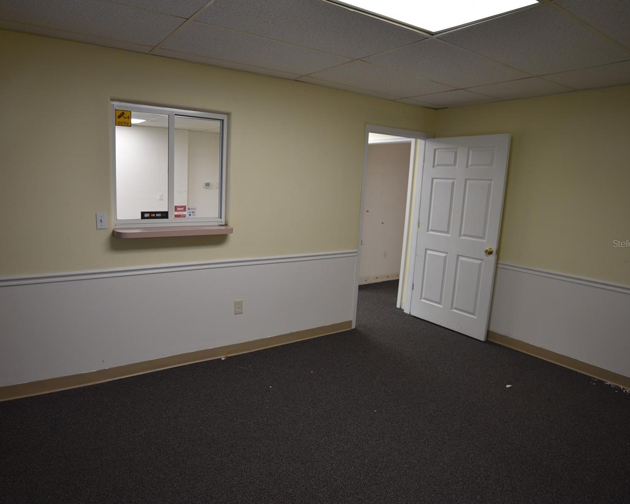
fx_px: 392
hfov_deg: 77.1
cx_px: 265
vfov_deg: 65.5
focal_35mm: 21
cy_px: 243
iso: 400
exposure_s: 1/60
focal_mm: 18
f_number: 4
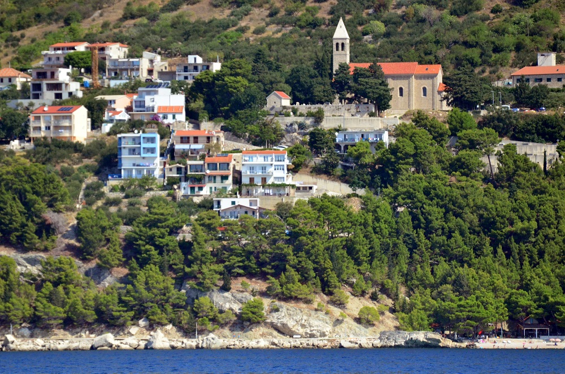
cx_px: 282
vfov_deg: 3.5
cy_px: 187
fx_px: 6107
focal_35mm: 390
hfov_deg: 5.3
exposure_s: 1/8000
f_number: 5.6
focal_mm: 260
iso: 1800
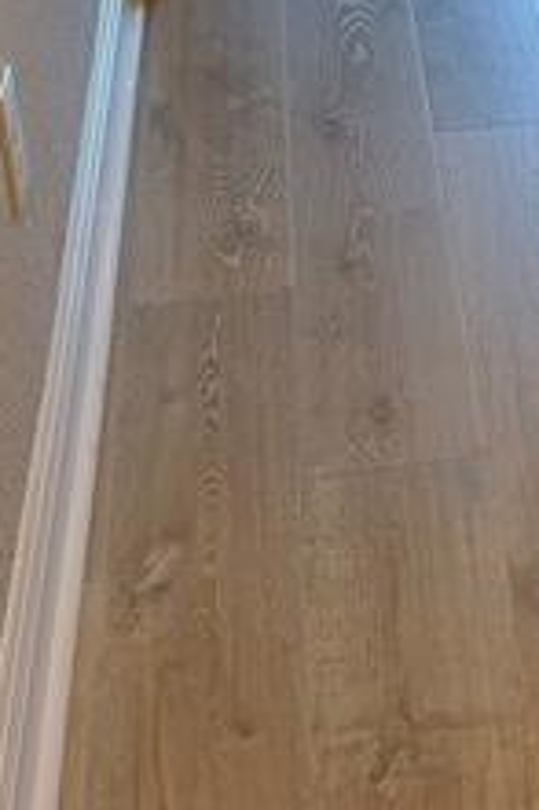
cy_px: 51
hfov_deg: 14.4
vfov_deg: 21.1
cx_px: 462
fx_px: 2114
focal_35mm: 94
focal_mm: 5.96
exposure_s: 1/60
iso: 160
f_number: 1.6
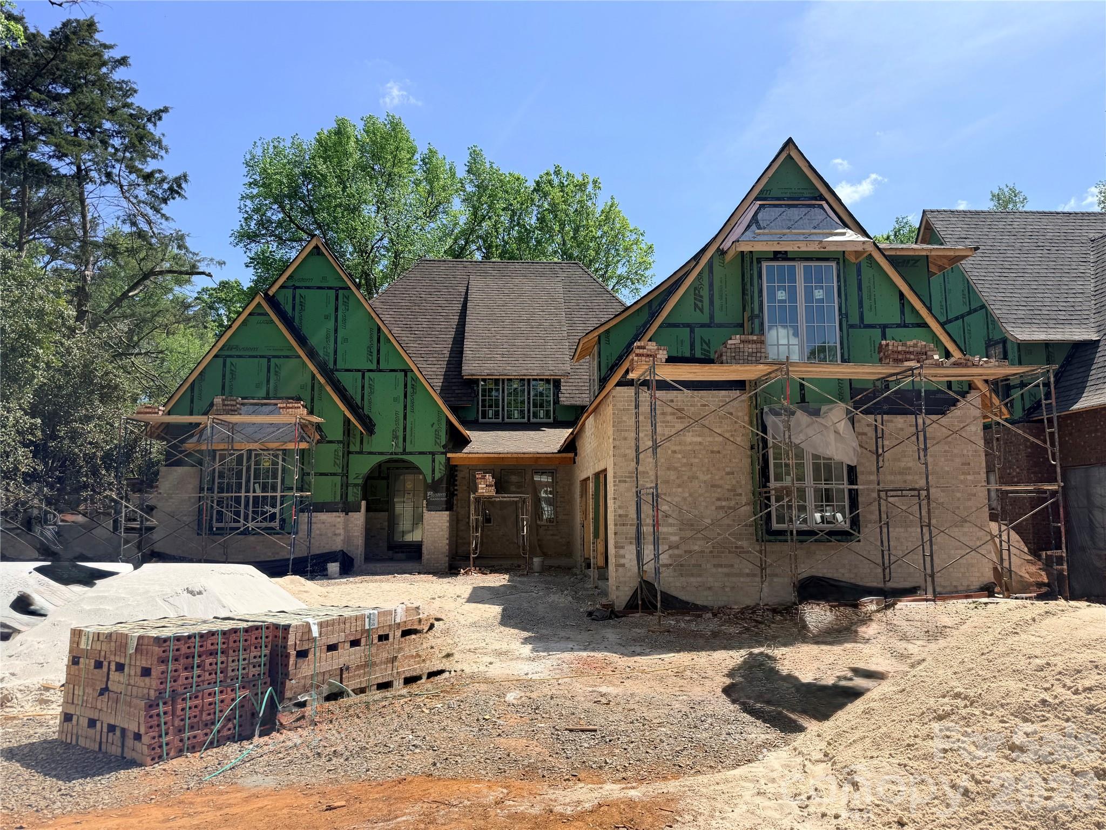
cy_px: 415
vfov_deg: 56.8
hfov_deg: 71.6
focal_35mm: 24
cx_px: 553
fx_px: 767
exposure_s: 1/4167
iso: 80
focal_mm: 6.76
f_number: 1.78
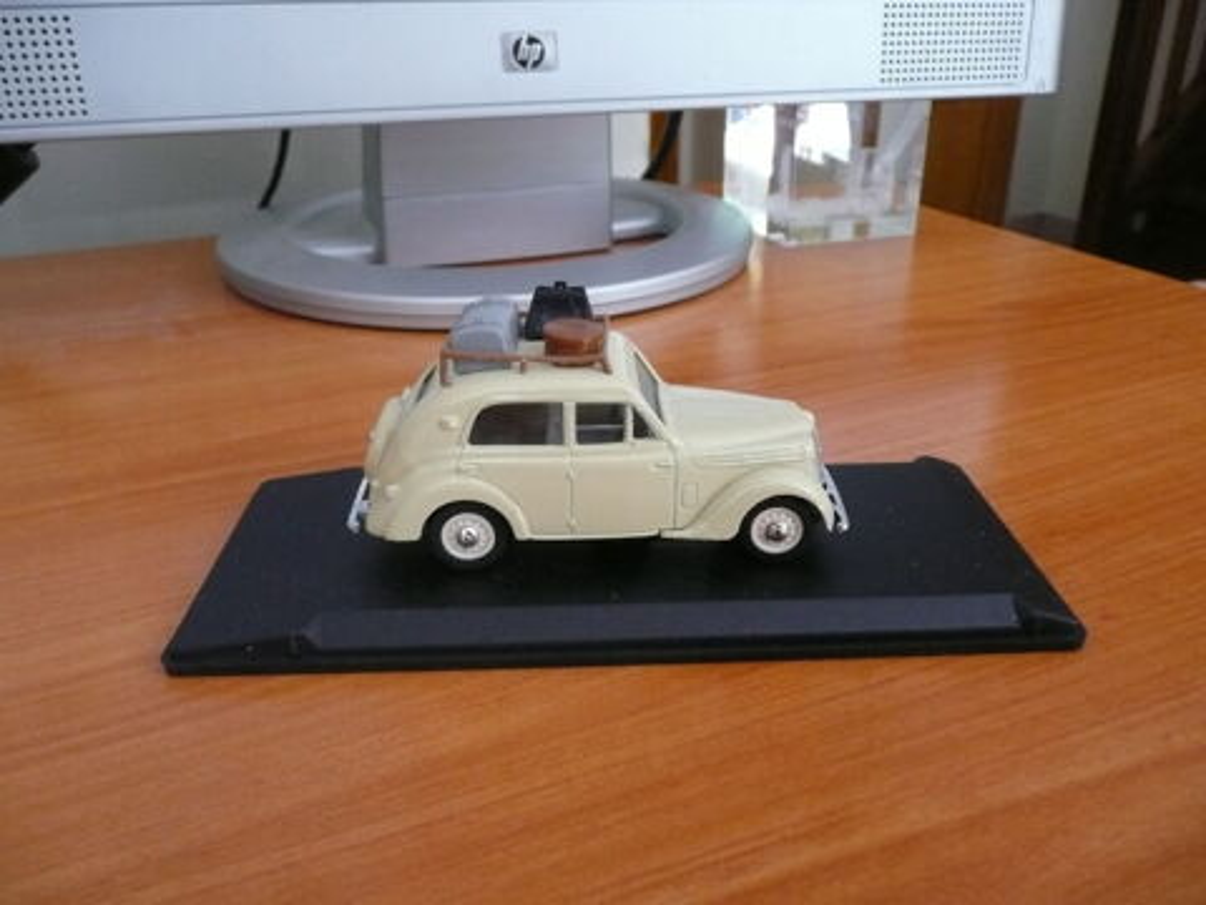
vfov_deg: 49.7
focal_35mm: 28
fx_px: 976
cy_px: 452
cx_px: 603
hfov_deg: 63.4
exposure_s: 1/25
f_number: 3.3
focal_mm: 4.6
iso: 400
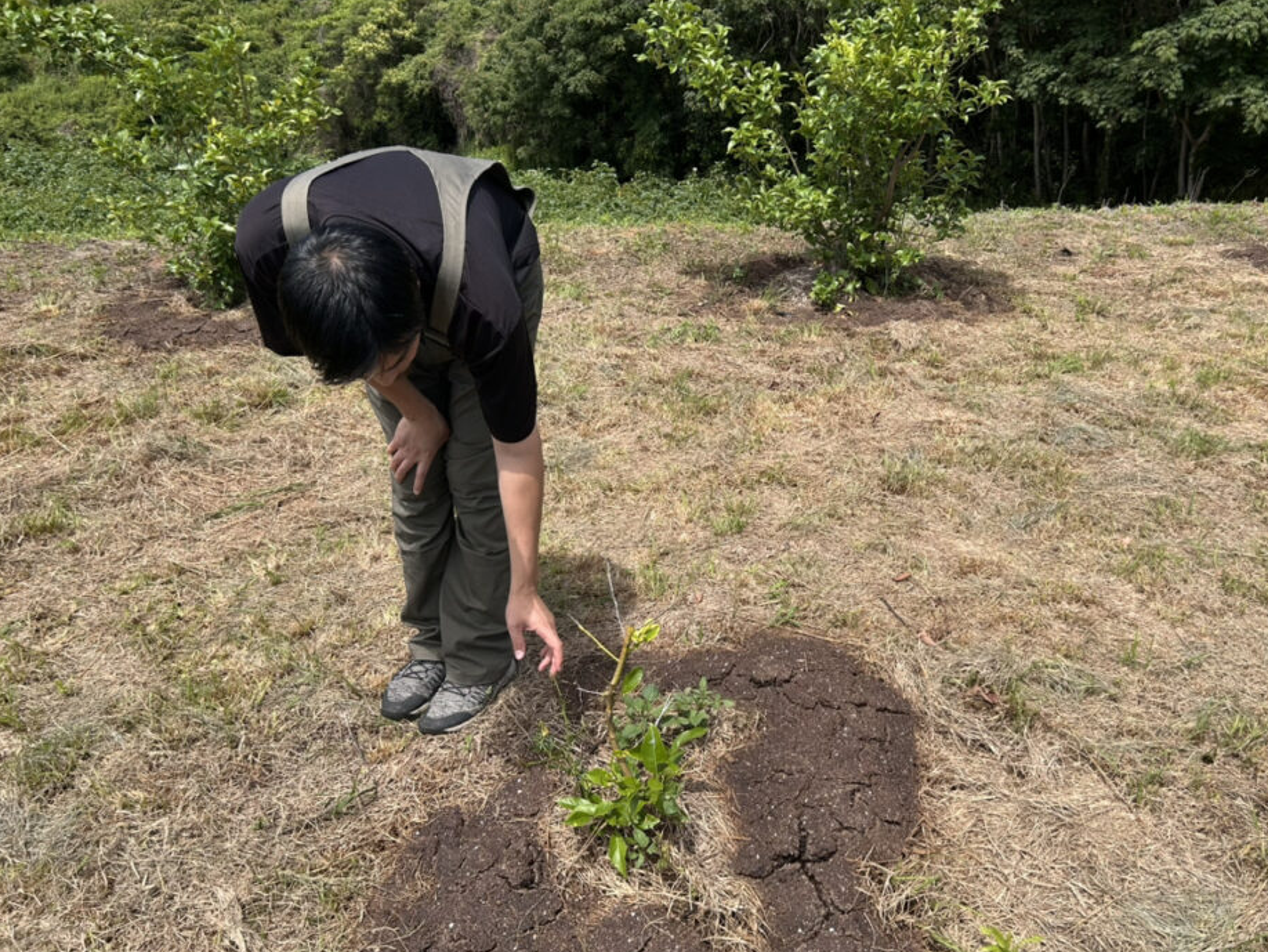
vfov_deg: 48.2
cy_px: 484
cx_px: 670
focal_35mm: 29
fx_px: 1063
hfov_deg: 61.6
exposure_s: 1/2915
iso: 50
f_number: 1.5
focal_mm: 5.7
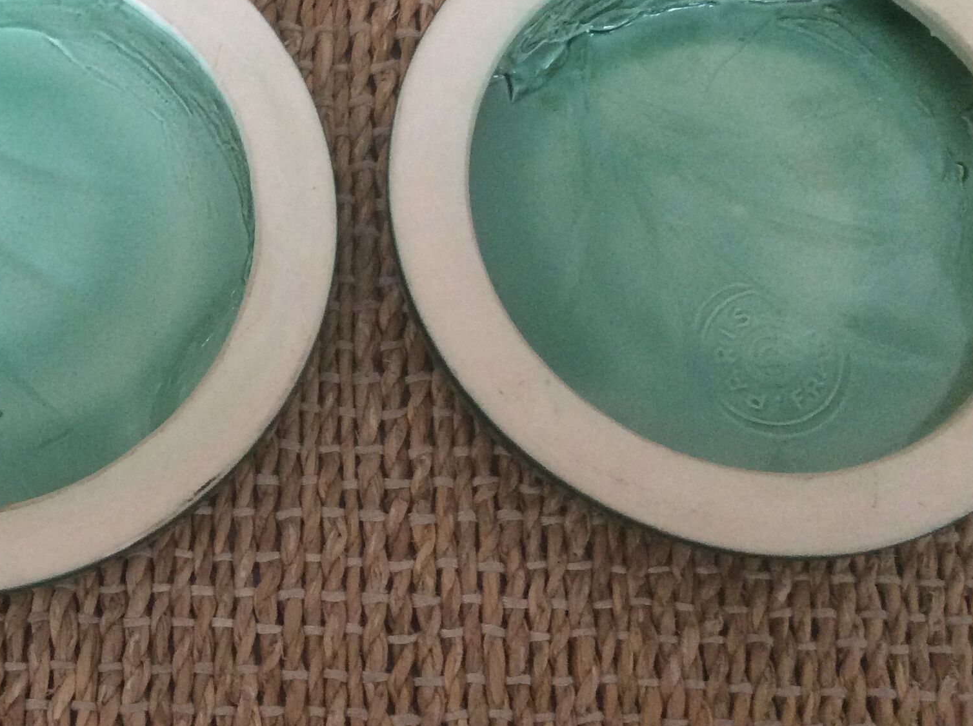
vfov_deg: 26.5
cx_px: 290
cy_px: 320
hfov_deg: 34.5
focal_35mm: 55
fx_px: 1544
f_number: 2.4
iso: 125
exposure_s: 1/25
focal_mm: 3.3
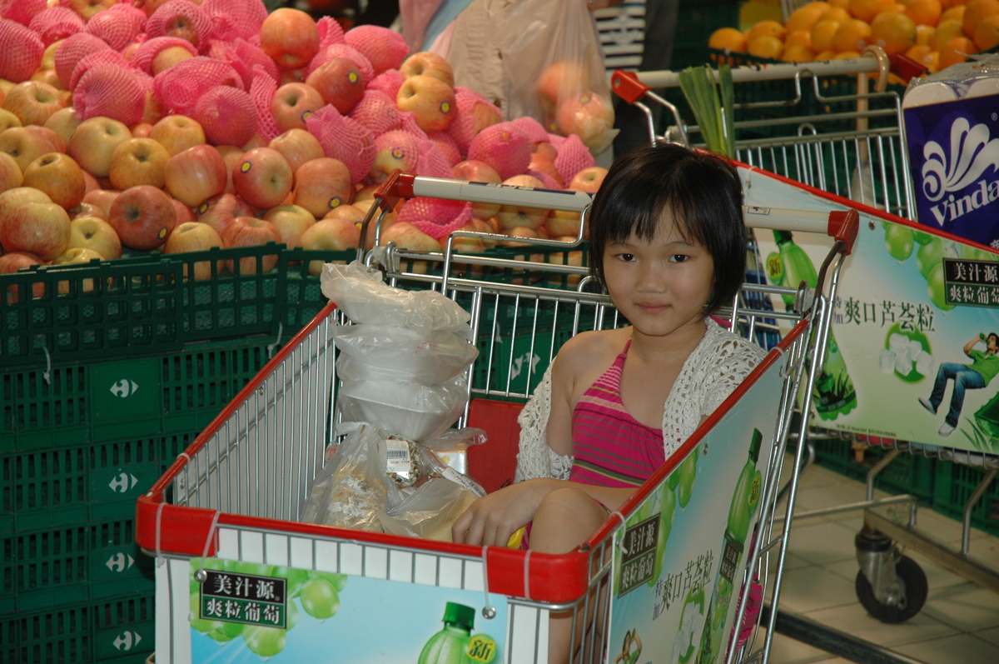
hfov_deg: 19.5
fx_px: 2910
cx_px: 500
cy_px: 332
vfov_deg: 13.0
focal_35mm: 105
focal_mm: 70
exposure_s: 1/60
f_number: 4.5
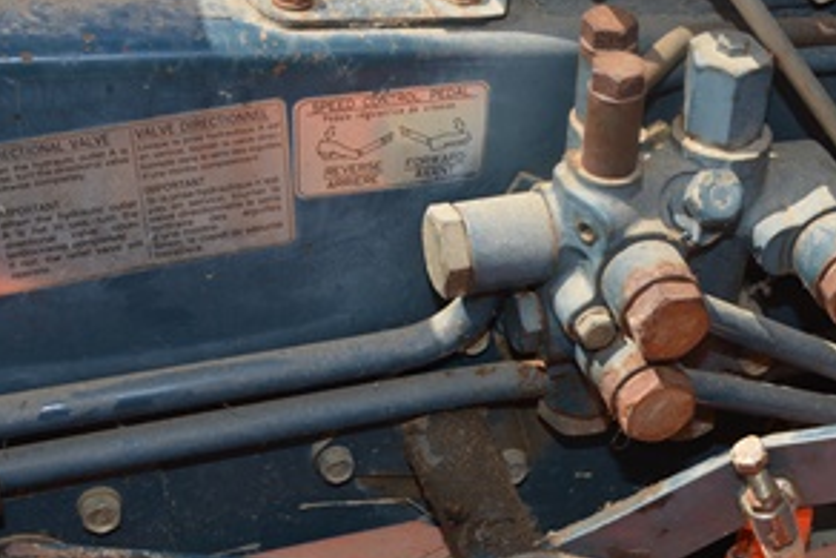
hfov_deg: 27.2
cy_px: 492
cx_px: 530
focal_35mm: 74
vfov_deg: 18.2
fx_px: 1719
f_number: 7.1
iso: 100
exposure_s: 1/200
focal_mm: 24
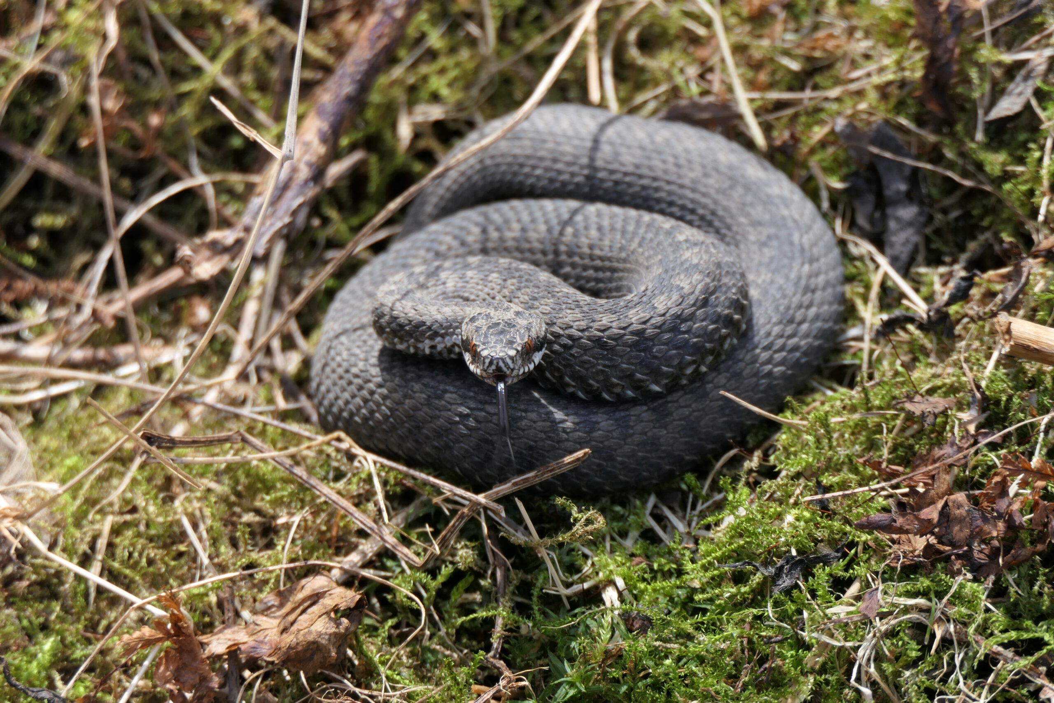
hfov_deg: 12.0
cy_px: 352
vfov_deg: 8.0
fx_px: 5006
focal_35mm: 171
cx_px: 527
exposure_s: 1/250
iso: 125
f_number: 4.3
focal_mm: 62.9
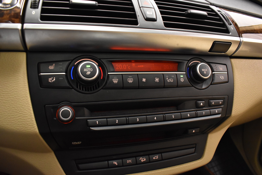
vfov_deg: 47.9
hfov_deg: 67.4
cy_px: 88
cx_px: 131
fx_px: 196
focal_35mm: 27
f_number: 4.5
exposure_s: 1/80
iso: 3200
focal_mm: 18
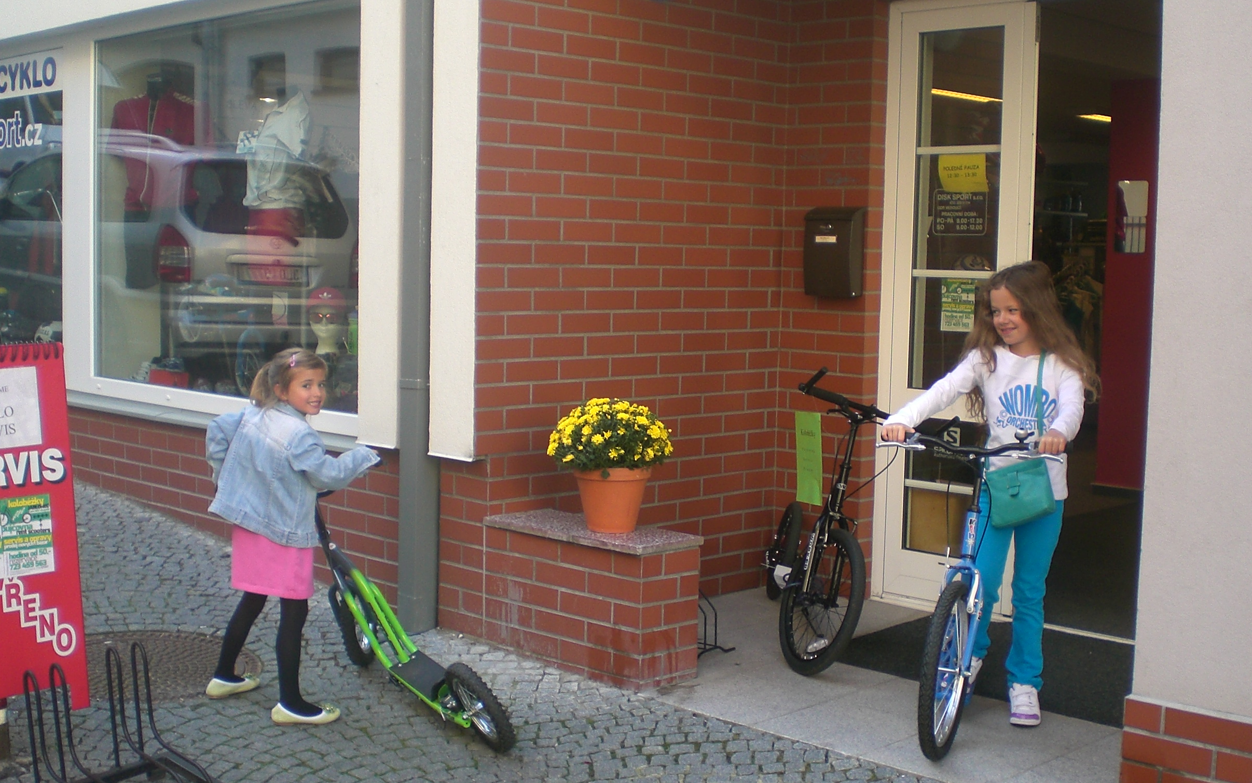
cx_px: 715
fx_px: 1604
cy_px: 440
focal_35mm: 47
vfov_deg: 27.4
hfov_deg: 42.5
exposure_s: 1/60
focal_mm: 6.3
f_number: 3.1
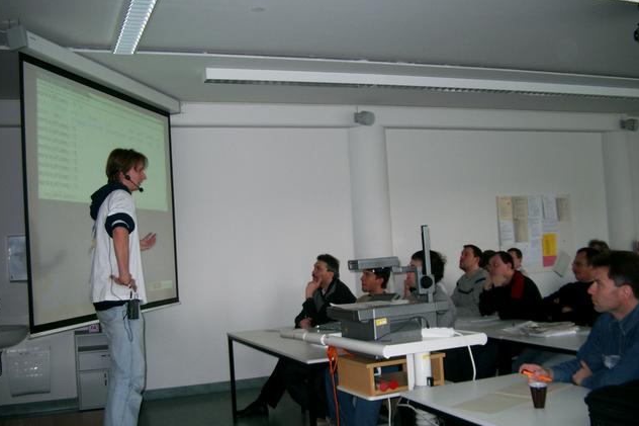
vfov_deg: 34.2
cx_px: 317
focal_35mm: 39
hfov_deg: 49.6
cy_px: 224
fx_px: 692
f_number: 2.6
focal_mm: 7.6
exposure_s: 1/60
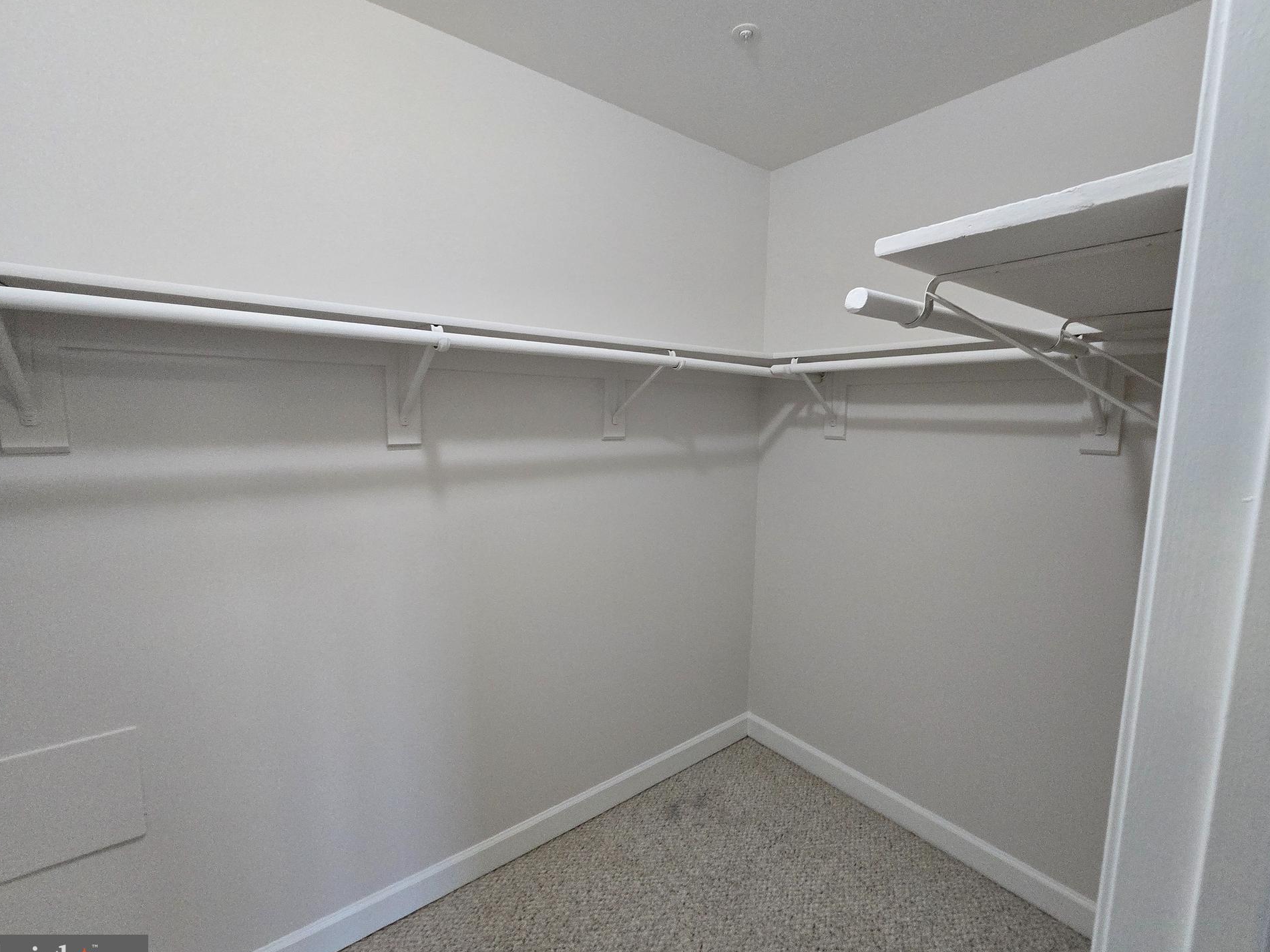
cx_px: 665
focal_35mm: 14
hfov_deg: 102.0
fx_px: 514
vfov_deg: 85.7
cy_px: 477
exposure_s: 1/60
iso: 400
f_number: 2.2
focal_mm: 2.2
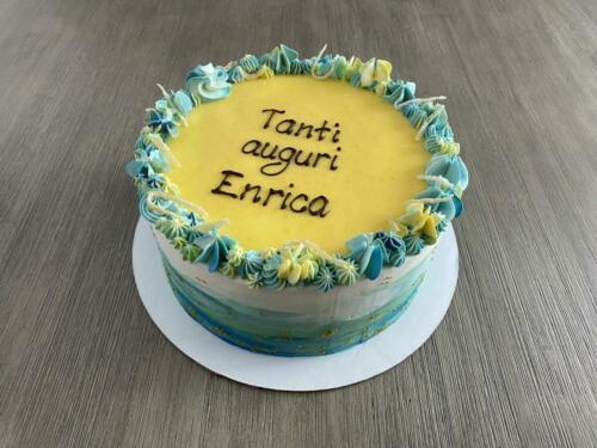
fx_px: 448
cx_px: 298
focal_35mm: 26
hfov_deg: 67.3
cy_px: 224
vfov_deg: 53.1
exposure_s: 1/60
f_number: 1.8
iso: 160
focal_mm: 4.25
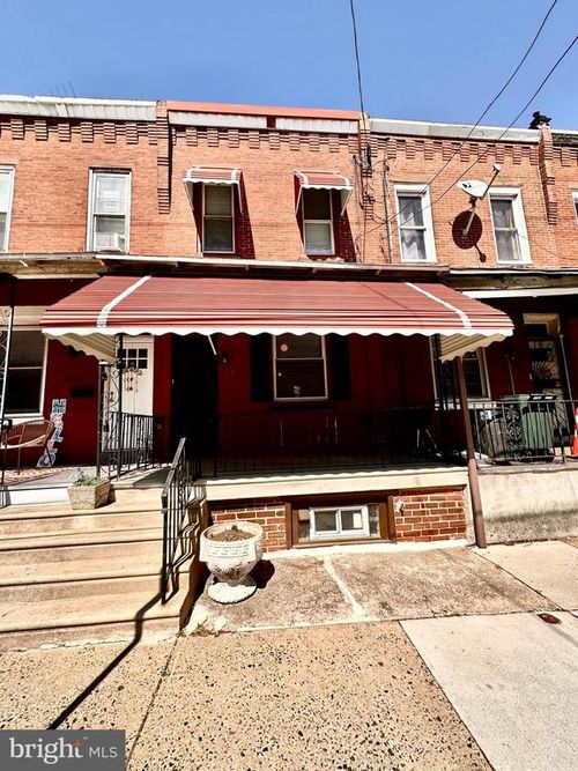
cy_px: 386
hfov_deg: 85.7
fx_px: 312
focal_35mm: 14
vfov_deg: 102.1
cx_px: 289
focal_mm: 2.22
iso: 40
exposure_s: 1/1453
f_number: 2.2
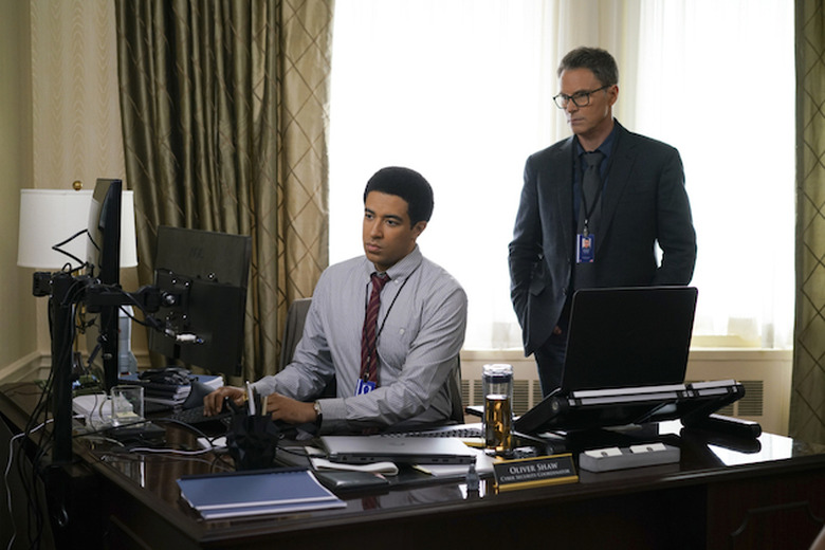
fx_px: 1260
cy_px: 275
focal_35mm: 55
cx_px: 412
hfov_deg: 36.2
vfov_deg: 24.6
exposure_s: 1/100
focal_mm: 55
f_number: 3.2
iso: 800
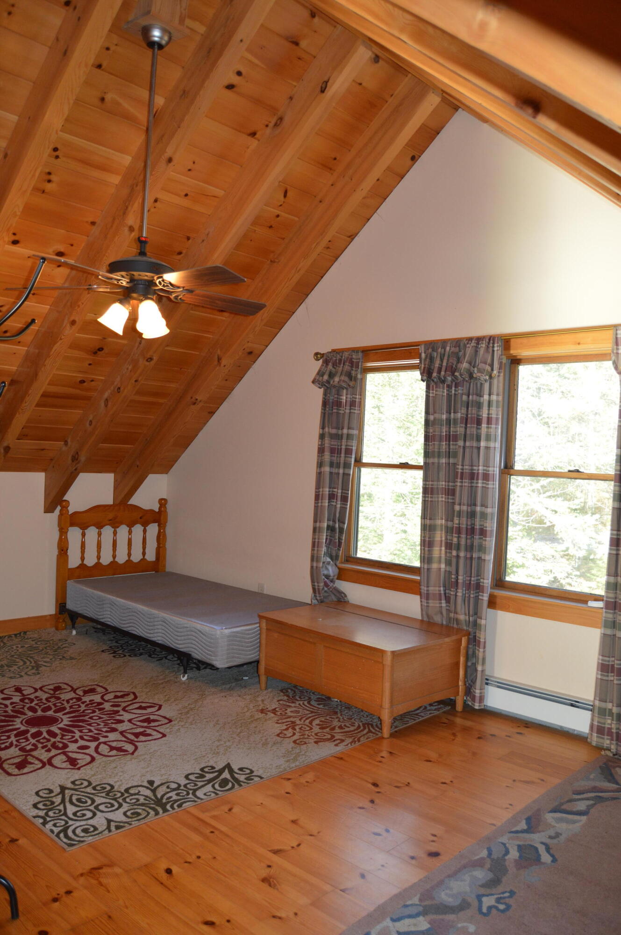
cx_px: 310
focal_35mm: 27
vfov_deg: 67.4
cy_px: 468
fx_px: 700
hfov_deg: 47.8
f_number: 4
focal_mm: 18
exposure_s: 1/80
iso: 400
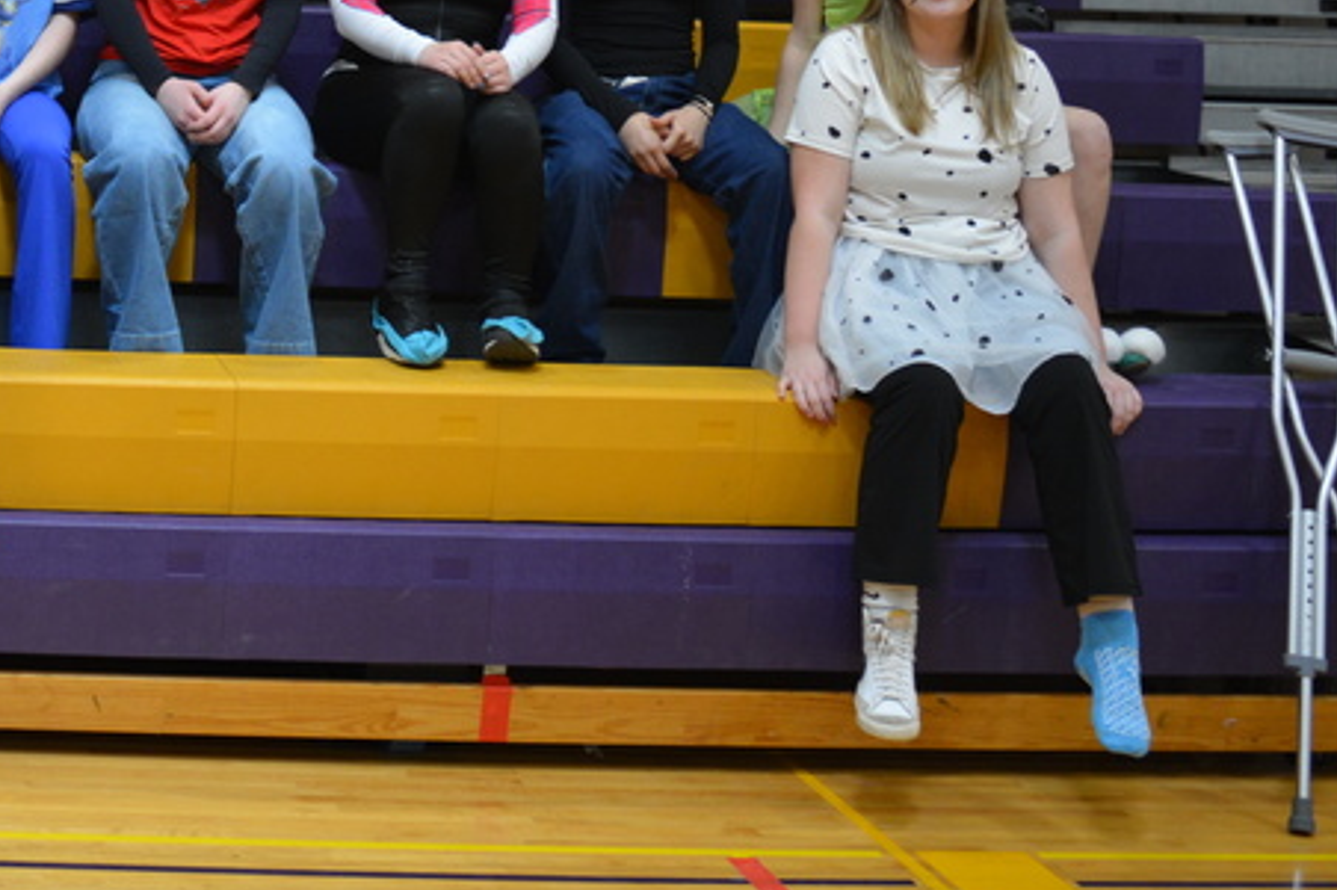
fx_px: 2524
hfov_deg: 27.2
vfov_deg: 19.3
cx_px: -130
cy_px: -43
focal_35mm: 68
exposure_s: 1/60
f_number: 3.8
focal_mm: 20
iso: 800
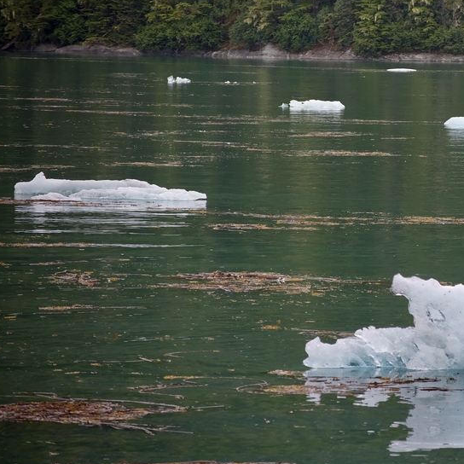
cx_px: 536
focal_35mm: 310
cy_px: 223
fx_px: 4701
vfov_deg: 5.7
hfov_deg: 5.6
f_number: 5
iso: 100
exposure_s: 1/320
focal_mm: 155
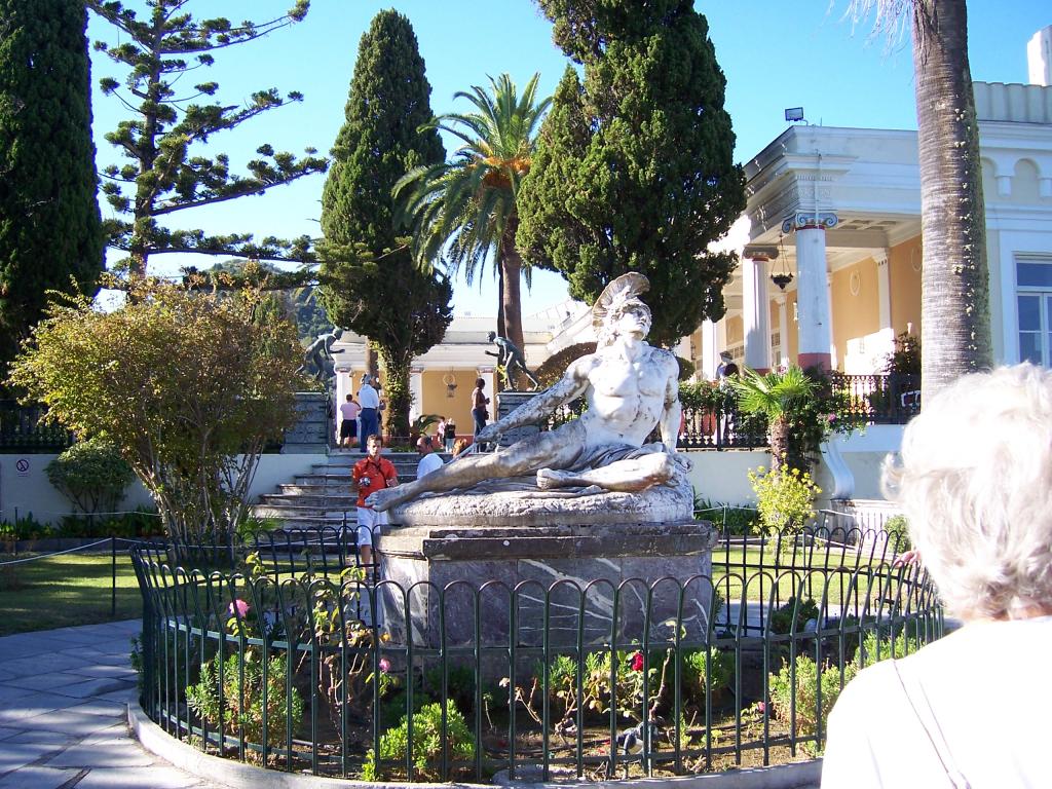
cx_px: 526
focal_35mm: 36
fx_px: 1094
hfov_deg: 51.4
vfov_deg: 39.7
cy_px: 394
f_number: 3
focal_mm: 6
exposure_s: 1/350
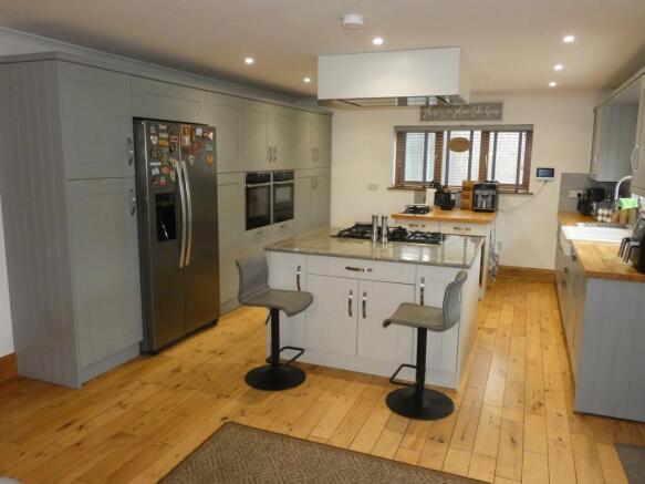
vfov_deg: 51.3
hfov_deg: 65.3
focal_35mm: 27
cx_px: 322
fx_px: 503
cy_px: 242
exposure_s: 1/125
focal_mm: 4.8
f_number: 3.2
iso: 800
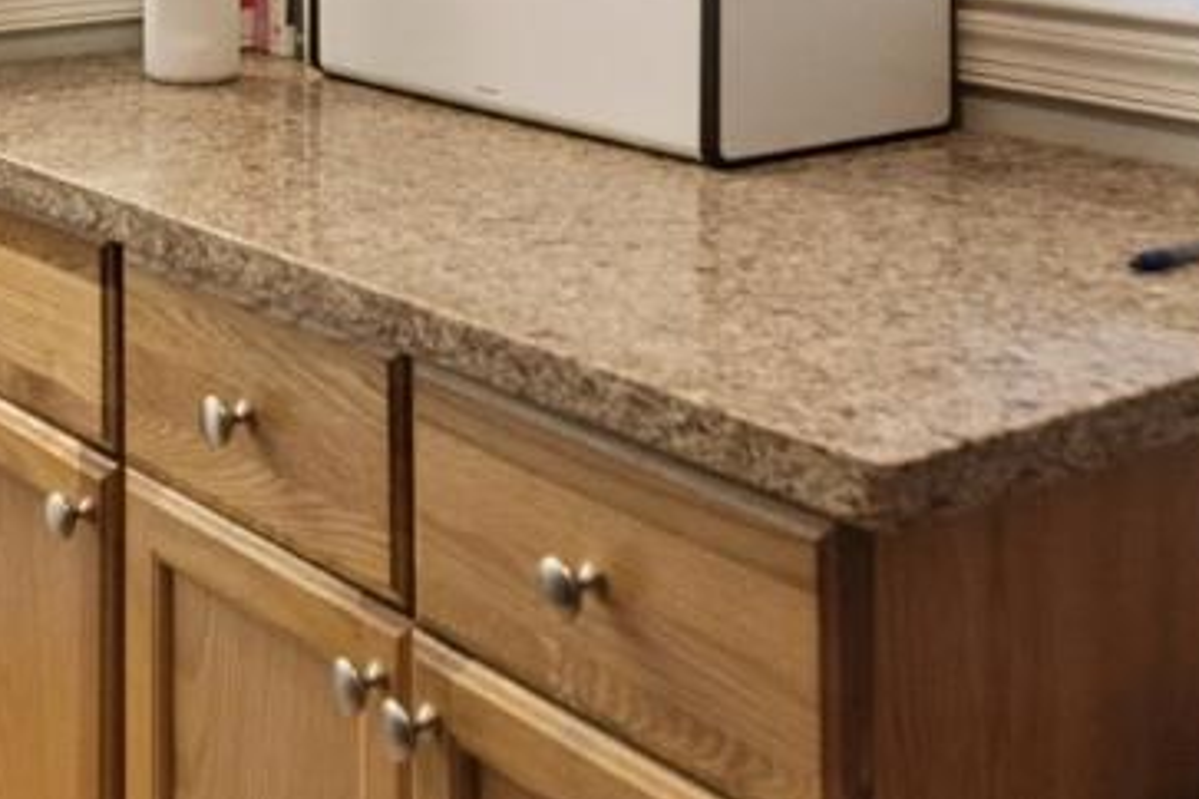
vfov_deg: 19.0
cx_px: 185
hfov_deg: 31.3
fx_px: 2065
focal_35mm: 62
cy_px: -434
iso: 640
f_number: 7.1
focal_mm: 15
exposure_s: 1/50
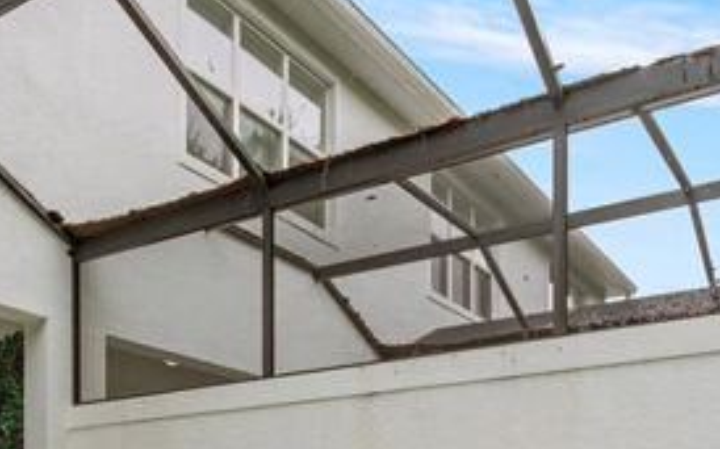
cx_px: -25
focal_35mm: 42
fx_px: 824
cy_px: 521
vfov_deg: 27.3
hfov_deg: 40.4
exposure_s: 1/100
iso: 100
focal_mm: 16
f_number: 6.3
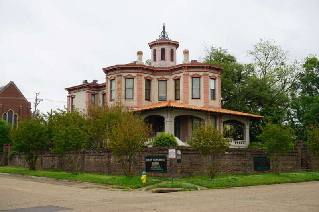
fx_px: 412
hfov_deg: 42.3
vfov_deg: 28.9
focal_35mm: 46
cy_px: 106
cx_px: 160
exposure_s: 1/80
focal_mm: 31
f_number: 8
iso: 100
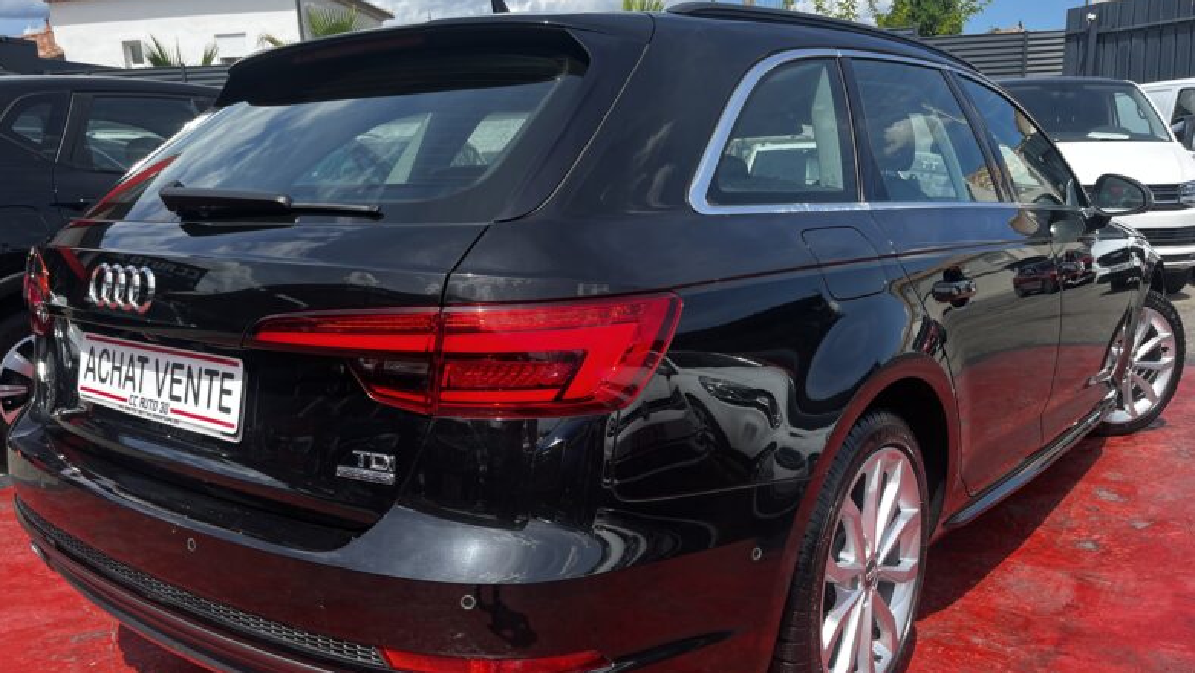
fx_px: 919
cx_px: 584
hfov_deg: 66.0
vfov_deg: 40.1
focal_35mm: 29
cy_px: 395
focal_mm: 5.1
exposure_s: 1/1096
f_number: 1.6
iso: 50
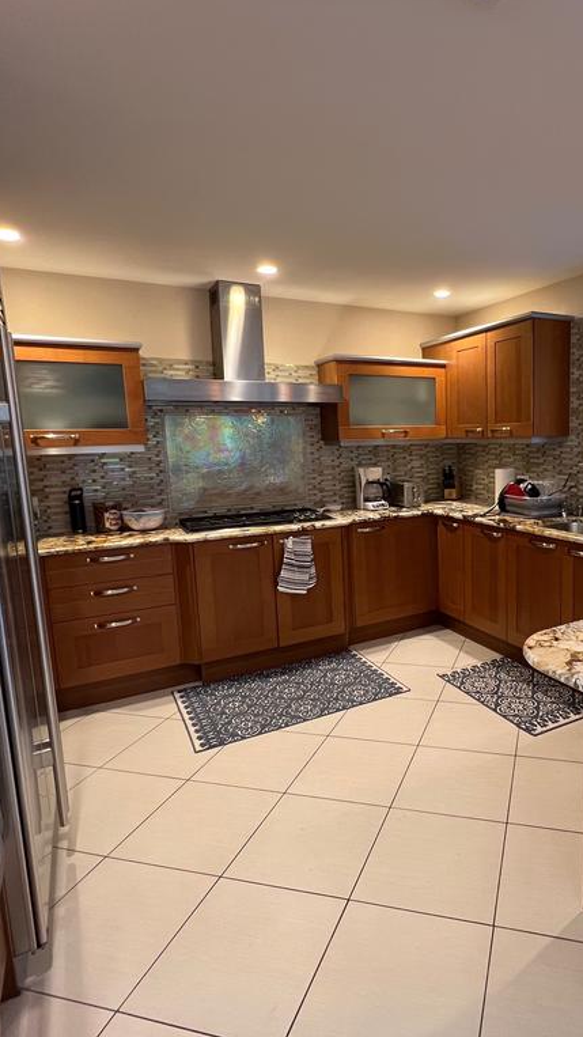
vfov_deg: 89.6
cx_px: 423
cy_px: 516
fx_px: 522
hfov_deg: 56.0
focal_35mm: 19
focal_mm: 1.57
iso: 250
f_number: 1.8
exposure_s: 1/60
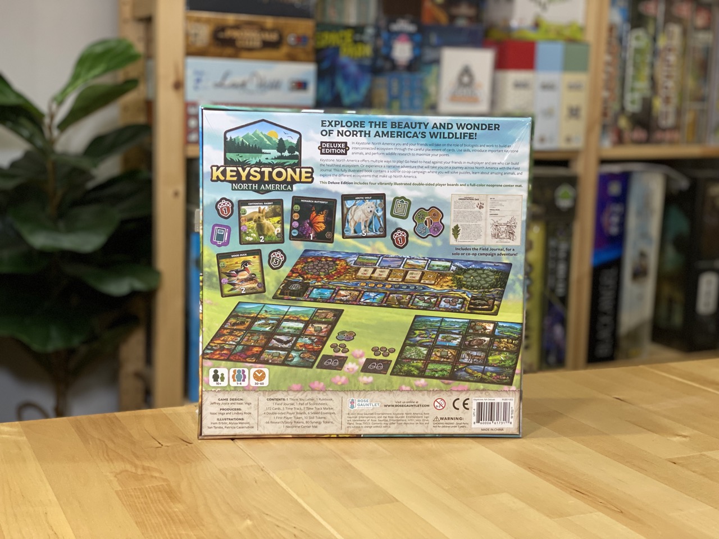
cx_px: 360
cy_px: 270
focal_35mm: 52
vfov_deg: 28.0
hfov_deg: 36.8
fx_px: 1080
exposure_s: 1/33
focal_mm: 6
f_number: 2
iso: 125
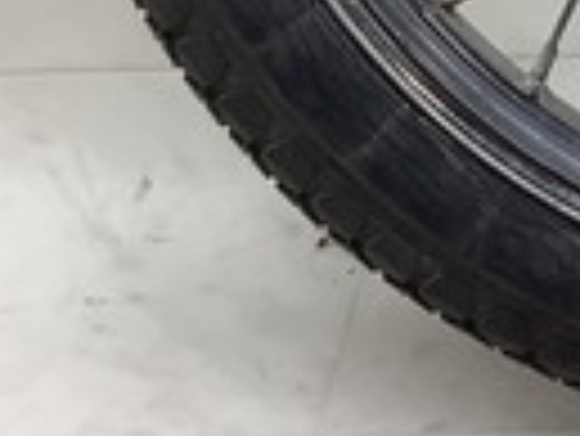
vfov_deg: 9.6
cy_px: -432
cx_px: 962
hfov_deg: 12.7
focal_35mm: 144
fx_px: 2415
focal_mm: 3.3
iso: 100
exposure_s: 1/120
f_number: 2.4
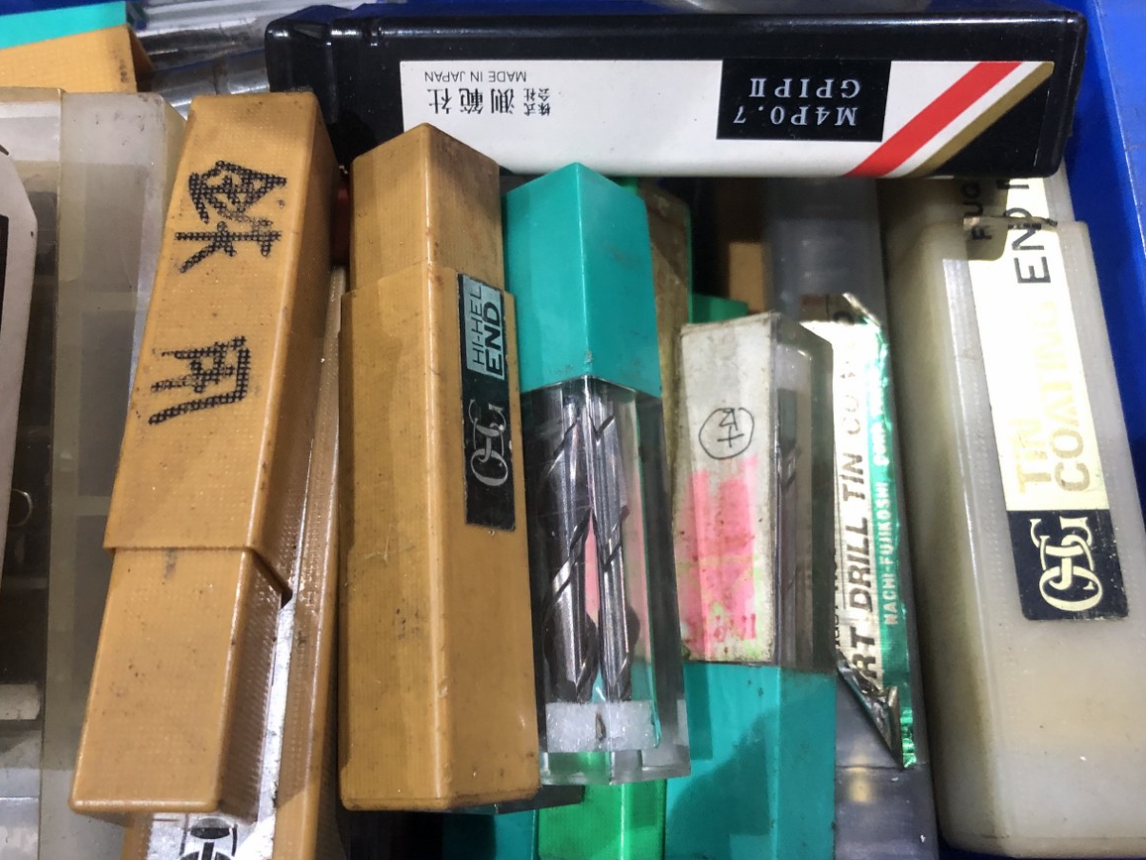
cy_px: 423
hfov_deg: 58.3
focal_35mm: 31
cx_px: 530
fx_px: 1026
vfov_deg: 45.4
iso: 100
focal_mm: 3.99
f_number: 1.8
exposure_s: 1/15
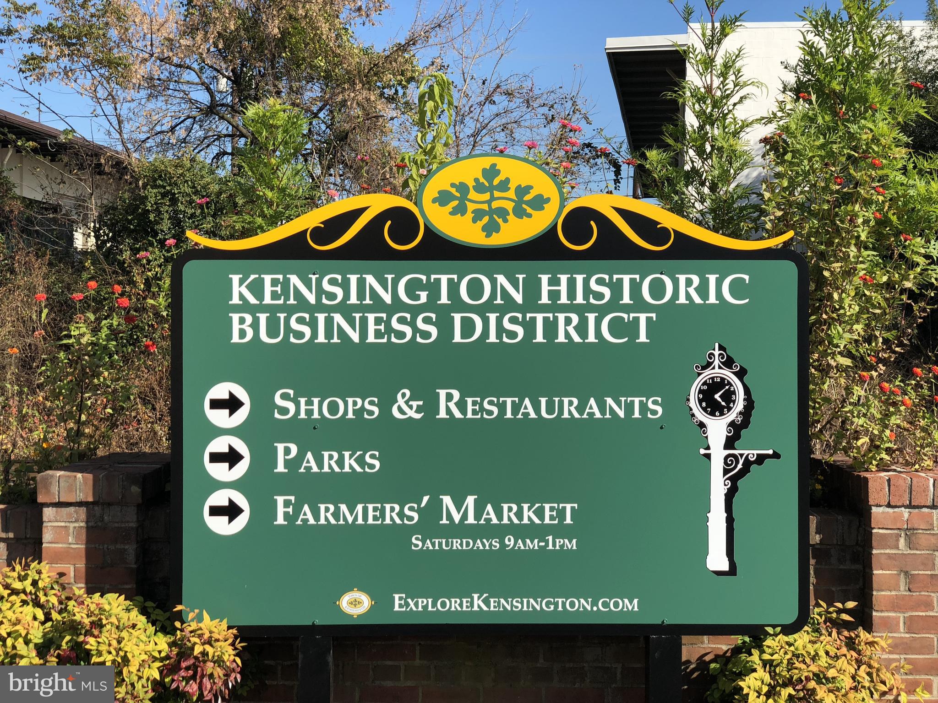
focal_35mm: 52
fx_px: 1409
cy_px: 352
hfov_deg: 36.8
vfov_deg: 28.0
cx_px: 469
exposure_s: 1/972
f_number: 2.4
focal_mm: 6
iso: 16
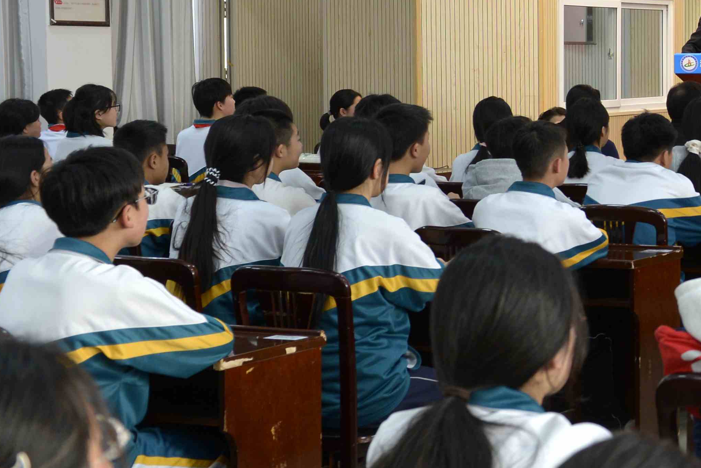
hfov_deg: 20.2
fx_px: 1773
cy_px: 175
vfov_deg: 15.0
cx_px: 948
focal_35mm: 91
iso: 500
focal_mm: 31
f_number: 5.6
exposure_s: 1/80
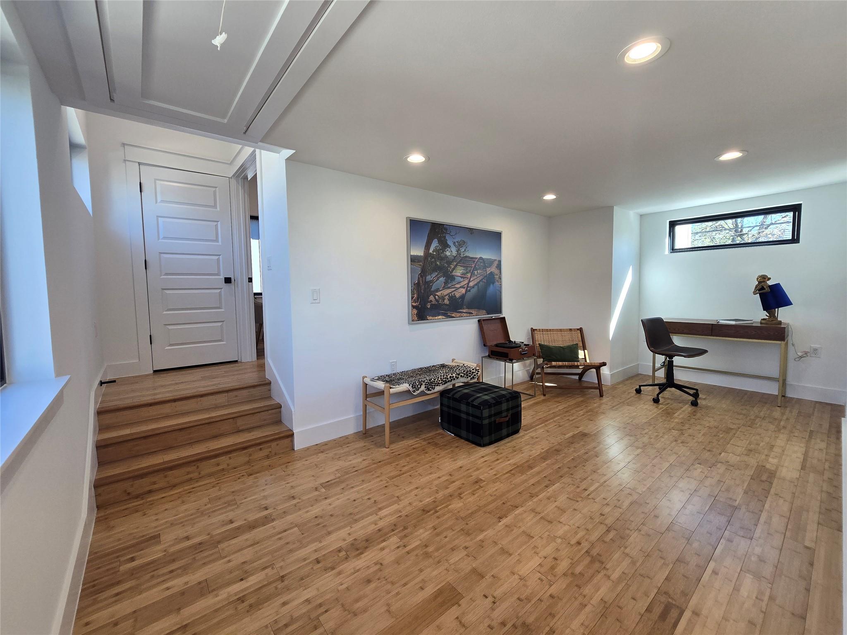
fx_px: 318
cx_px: 424
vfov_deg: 89.9
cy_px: 318
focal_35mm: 13
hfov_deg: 106.2
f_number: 2.2
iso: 80
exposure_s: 1/120
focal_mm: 2.2
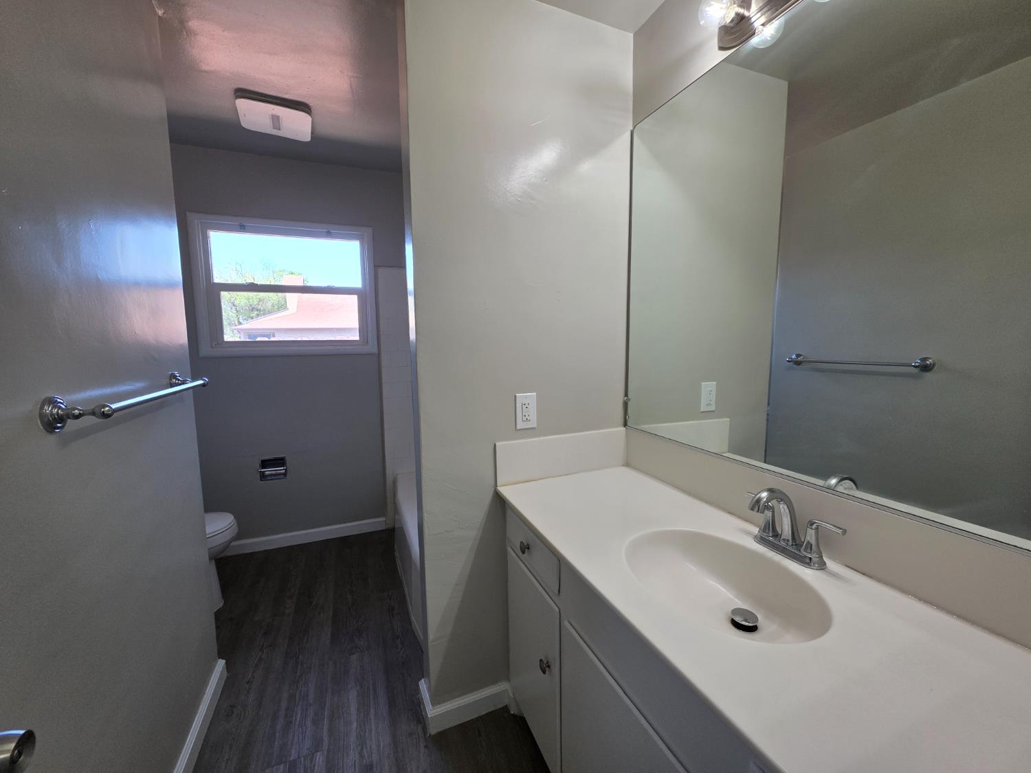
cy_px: 386
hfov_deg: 106.2
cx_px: 516
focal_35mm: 13
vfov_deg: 89.9
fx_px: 387
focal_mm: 2.2
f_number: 1.9
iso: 80
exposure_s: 1/120
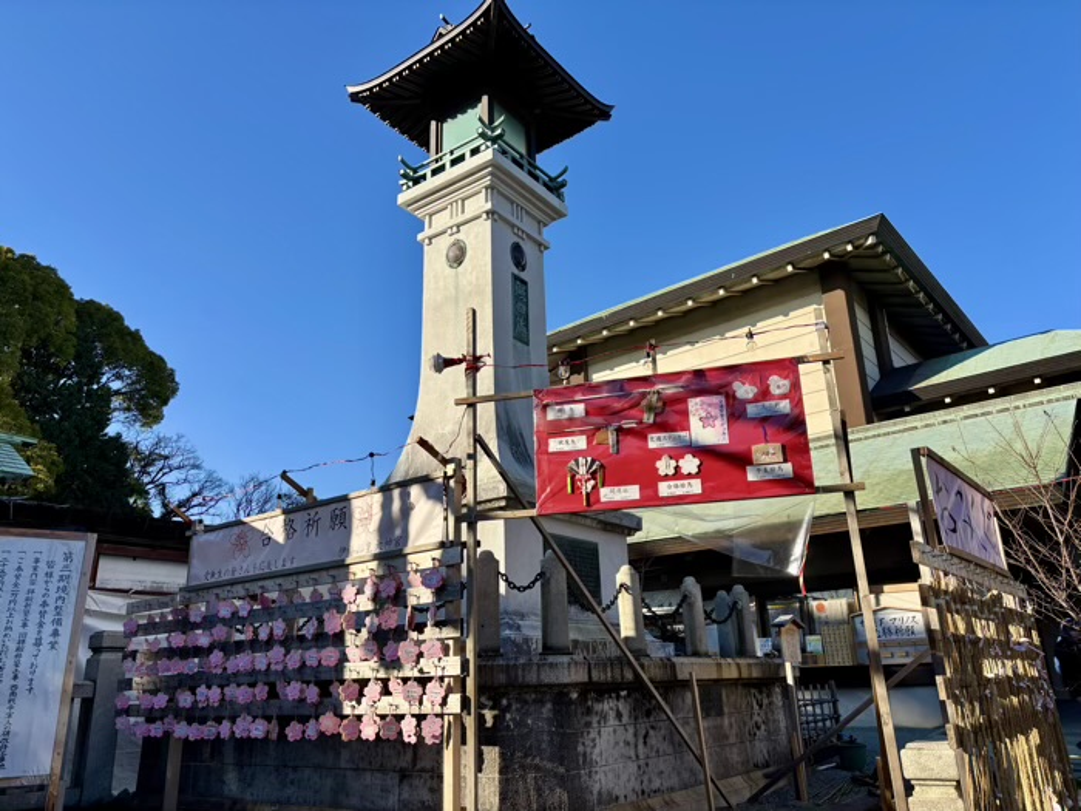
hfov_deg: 67.3
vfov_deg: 53.1
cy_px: 406
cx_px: 540
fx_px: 812
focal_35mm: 26
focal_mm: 5.96
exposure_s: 1/2242
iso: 50
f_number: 1.6
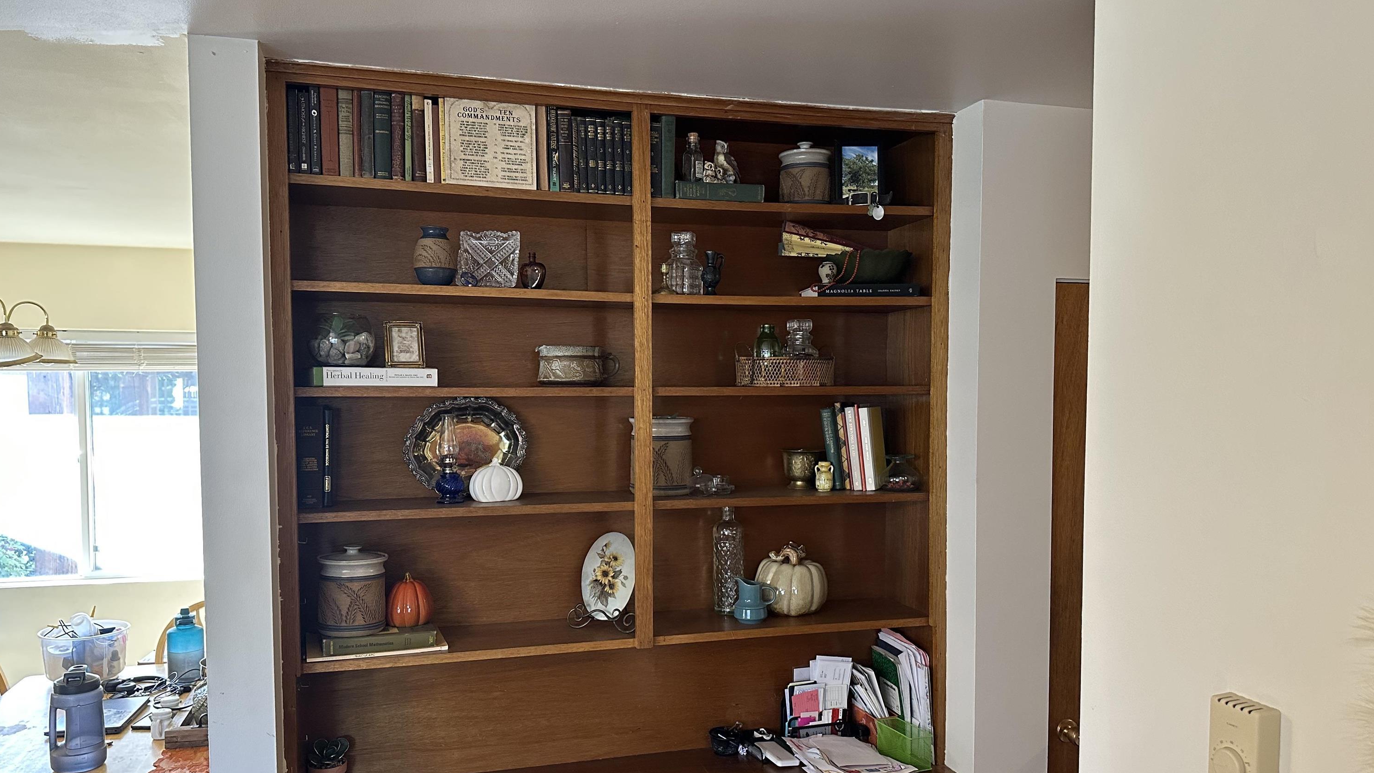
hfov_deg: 69.9
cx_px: 682
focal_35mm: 27
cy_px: 442
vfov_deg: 42.8
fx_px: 984
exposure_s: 1/60
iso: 400
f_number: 1.78
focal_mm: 6.86
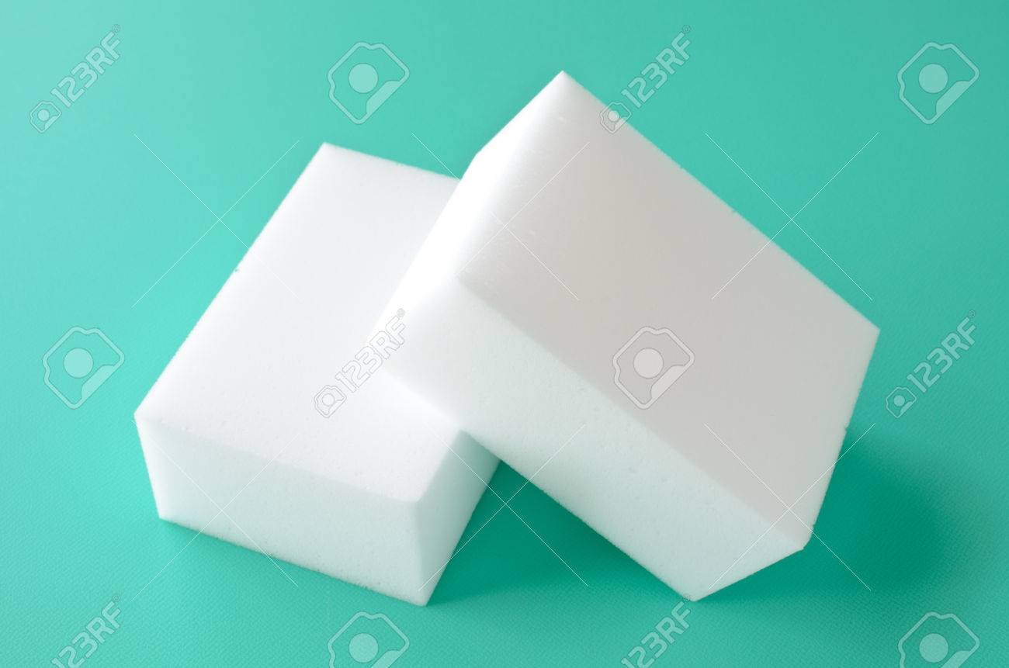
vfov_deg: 22.5
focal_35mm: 60
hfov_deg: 33.5
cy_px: 334
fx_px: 1678
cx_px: 504
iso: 100
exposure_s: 1/2.5
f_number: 13
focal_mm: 40
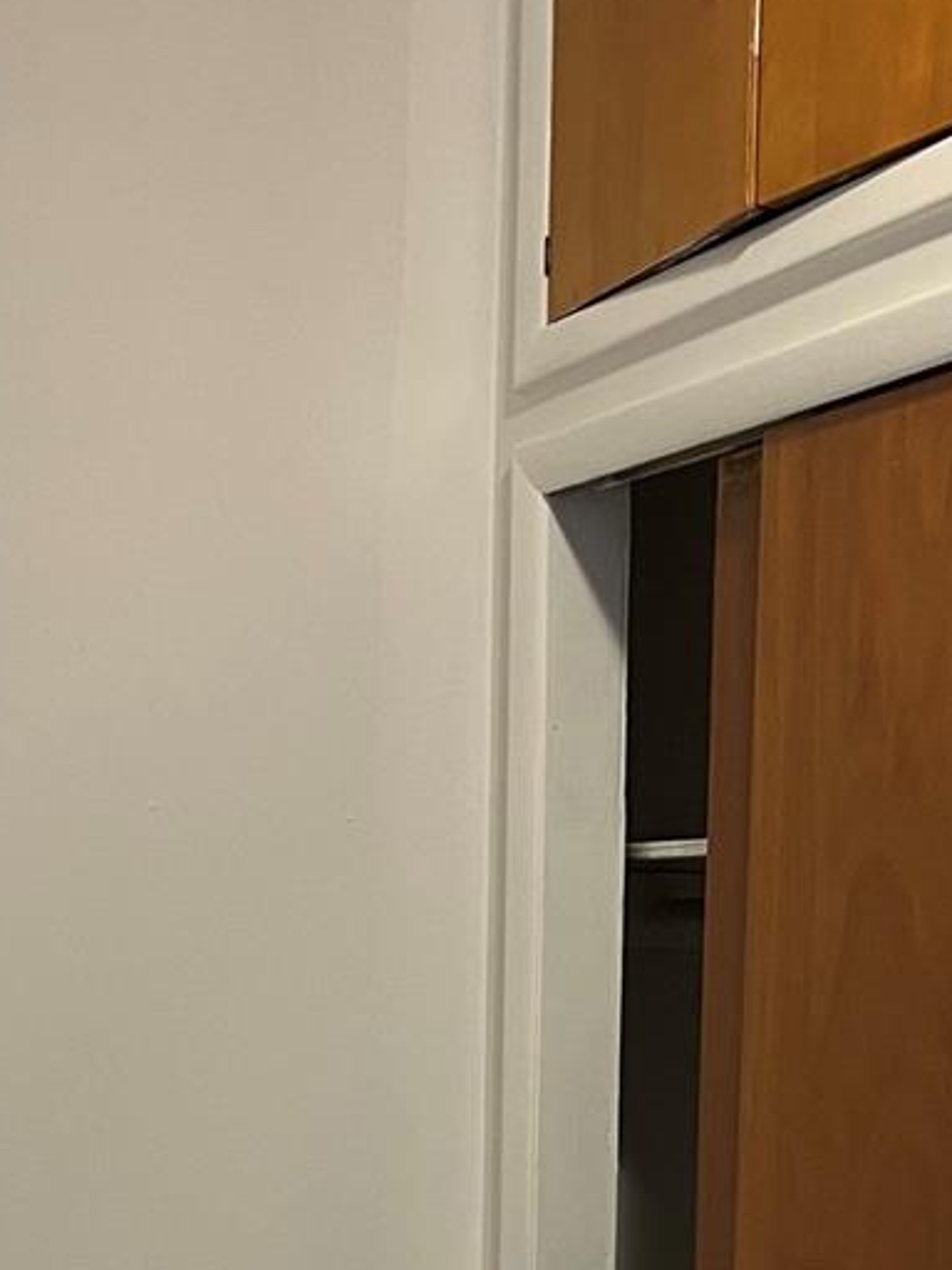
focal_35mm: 78
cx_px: 486
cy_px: 1372
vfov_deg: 23.6
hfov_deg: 18.9
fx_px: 2860
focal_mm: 5.7
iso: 250
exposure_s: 1/60
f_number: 1.5
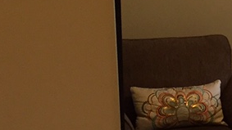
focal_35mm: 143
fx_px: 879
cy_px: 27
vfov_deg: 8.5
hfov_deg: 14.2
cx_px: 337
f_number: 2.2
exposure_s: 1/30
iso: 125
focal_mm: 4.15
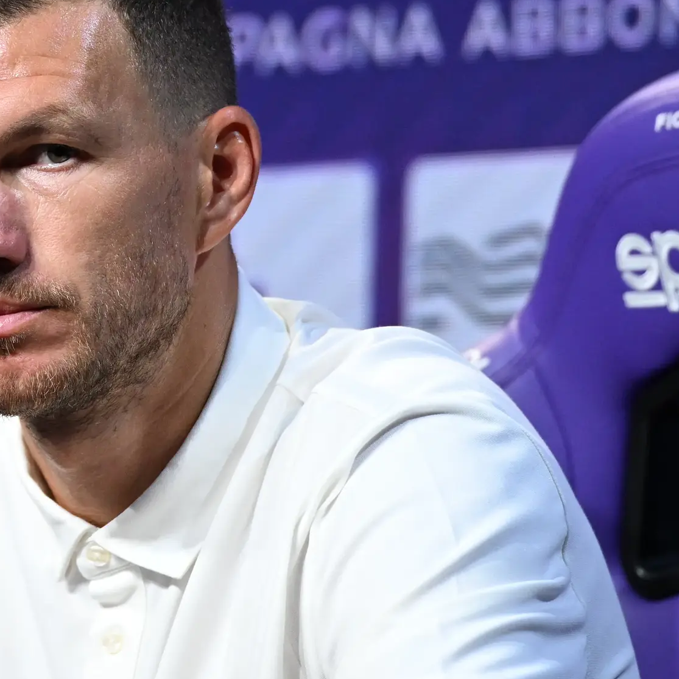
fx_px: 9742
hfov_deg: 4.0
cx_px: -15
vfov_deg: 4.0
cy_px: 378
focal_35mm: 439
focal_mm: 150
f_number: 3.5
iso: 2500
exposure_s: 1/500
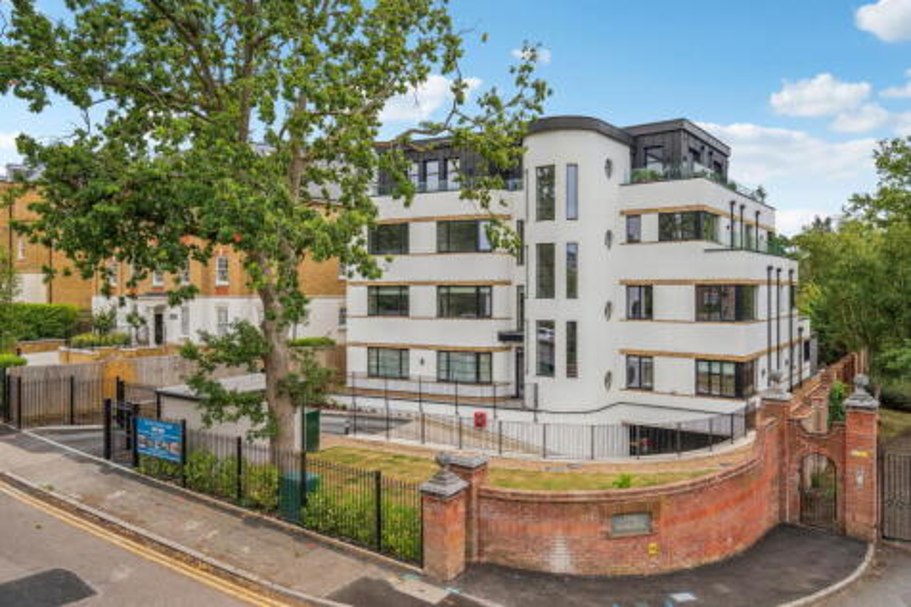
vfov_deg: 53.1
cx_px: 456
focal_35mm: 24
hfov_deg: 73.8
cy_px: 304
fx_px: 607
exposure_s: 1/640
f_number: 5.6
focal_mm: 24
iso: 640
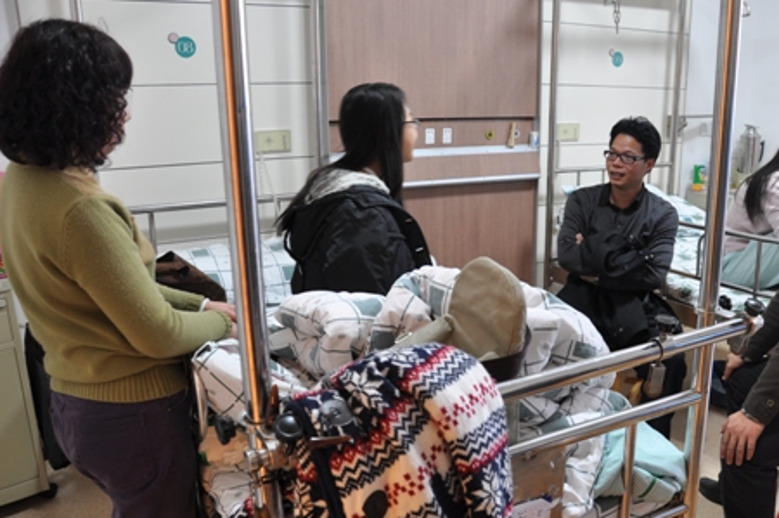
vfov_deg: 39.7
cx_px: 459
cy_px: 314
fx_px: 713
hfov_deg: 56.9
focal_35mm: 33
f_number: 5
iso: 200
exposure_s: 1/4
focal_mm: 18
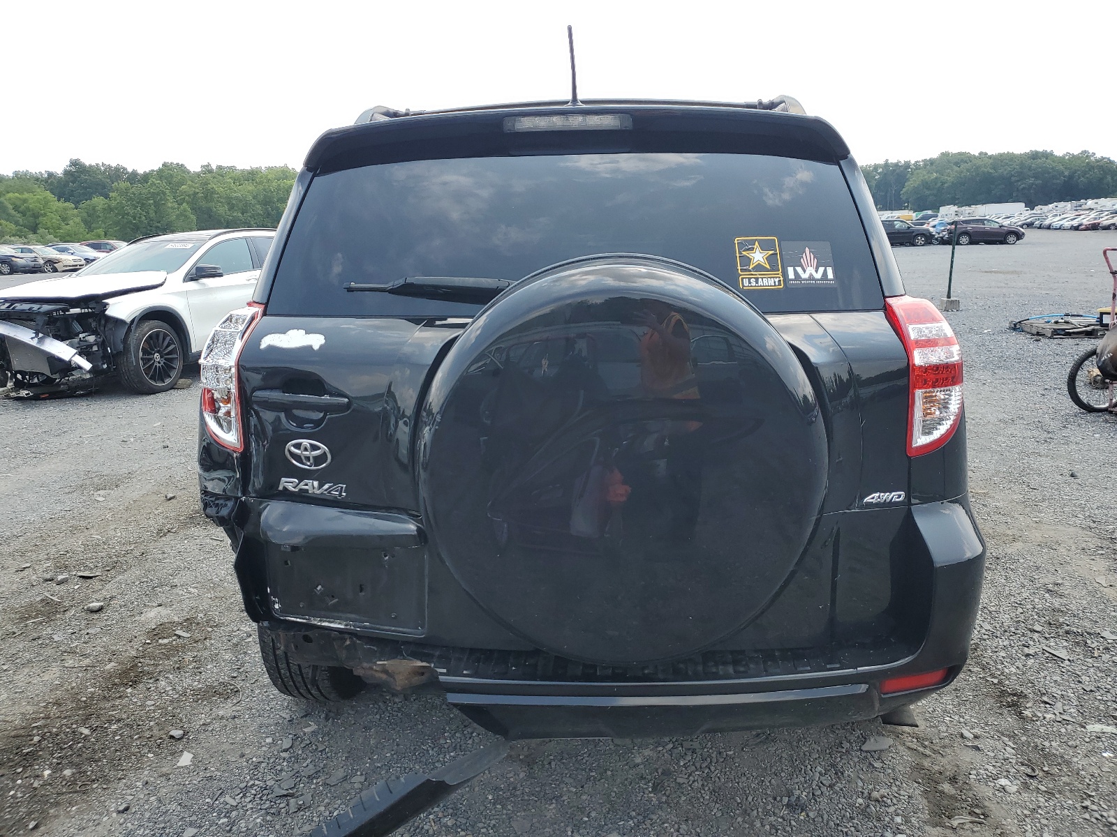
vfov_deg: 53.1
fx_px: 839
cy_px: 418
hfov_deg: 67.3
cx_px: 558
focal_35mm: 26
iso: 50
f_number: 1.5
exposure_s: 1/1429
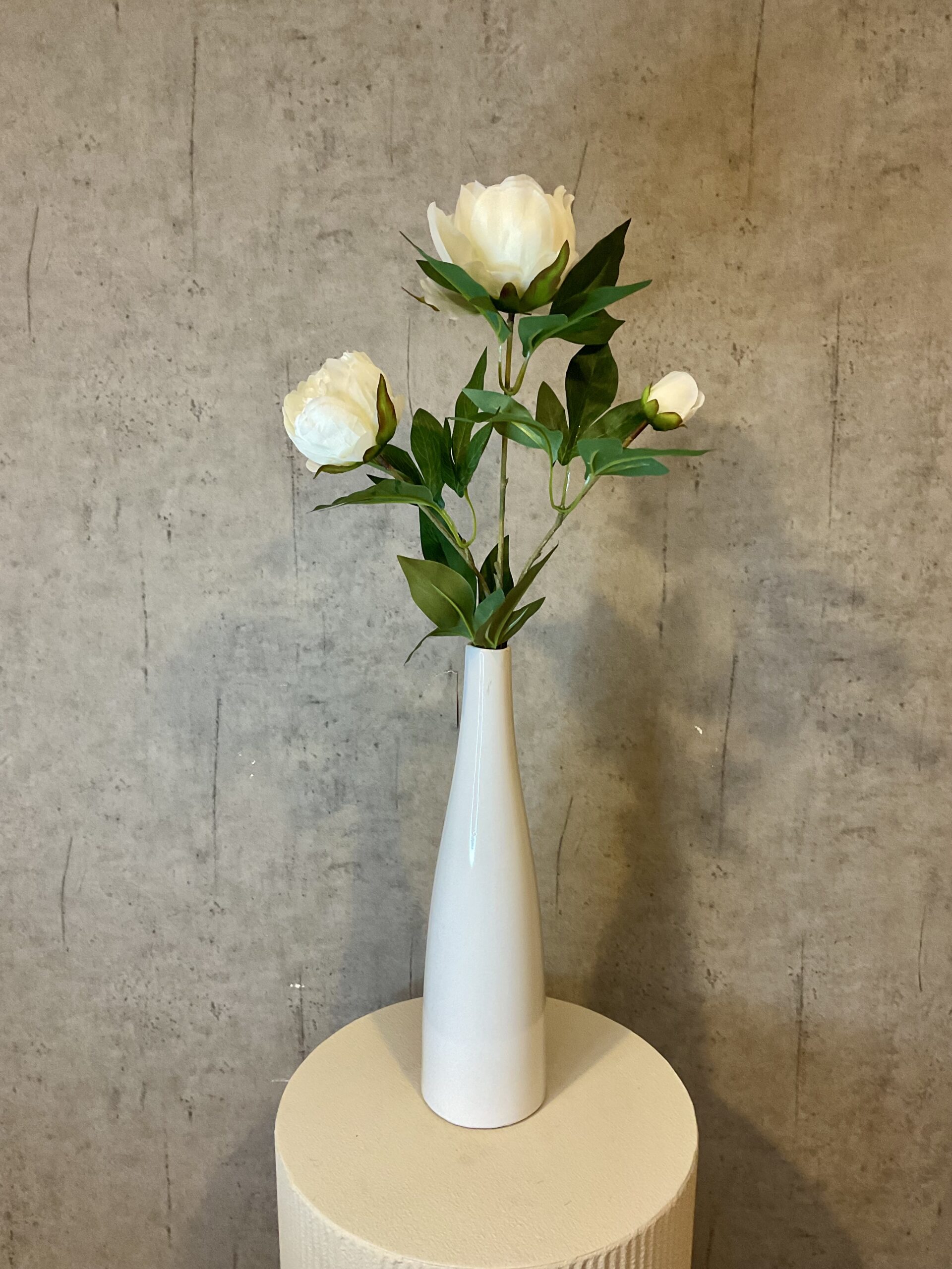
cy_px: 634
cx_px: 476
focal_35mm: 29
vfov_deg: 61.7
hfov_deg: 48.2
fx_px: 1063
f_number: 1.8
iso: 125
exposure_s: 1/50
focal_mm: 3
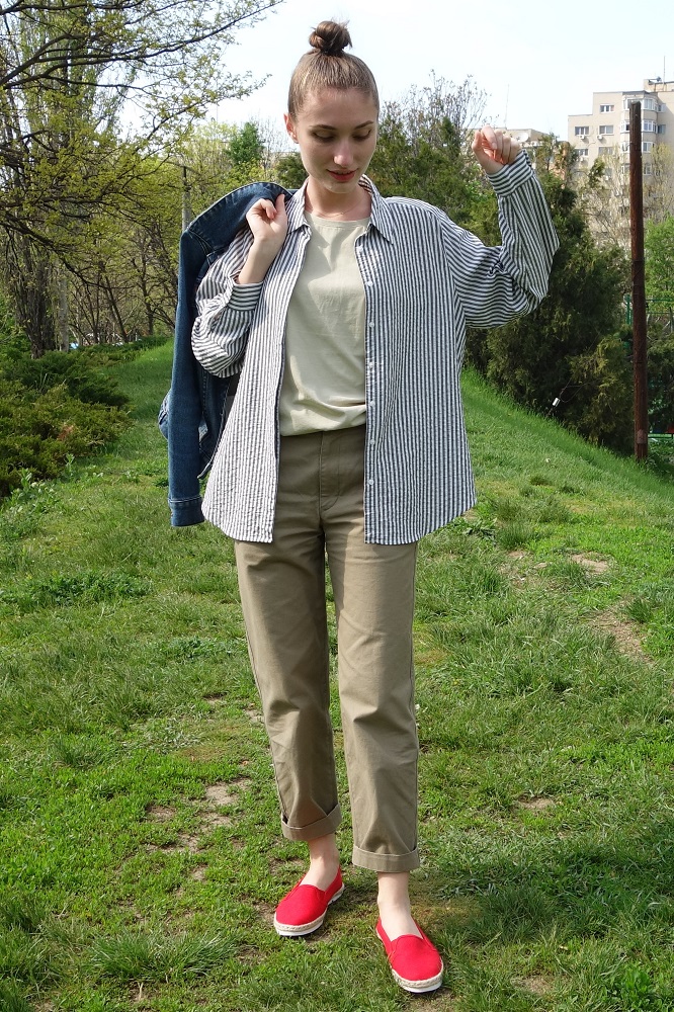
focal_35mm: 28
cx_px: 337
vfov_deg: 65.5
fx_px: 787
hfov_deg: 46.4
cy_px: 506
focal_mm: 10.4
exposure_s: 1/200
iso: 125
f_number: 5.6
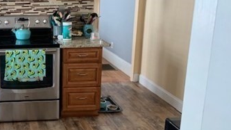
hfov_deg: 37.9
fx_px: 312
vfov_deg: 23.5
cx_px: 24
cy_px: 56
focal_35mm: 51
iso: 100
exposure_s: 1/60
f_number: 1.8
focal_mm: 4.25
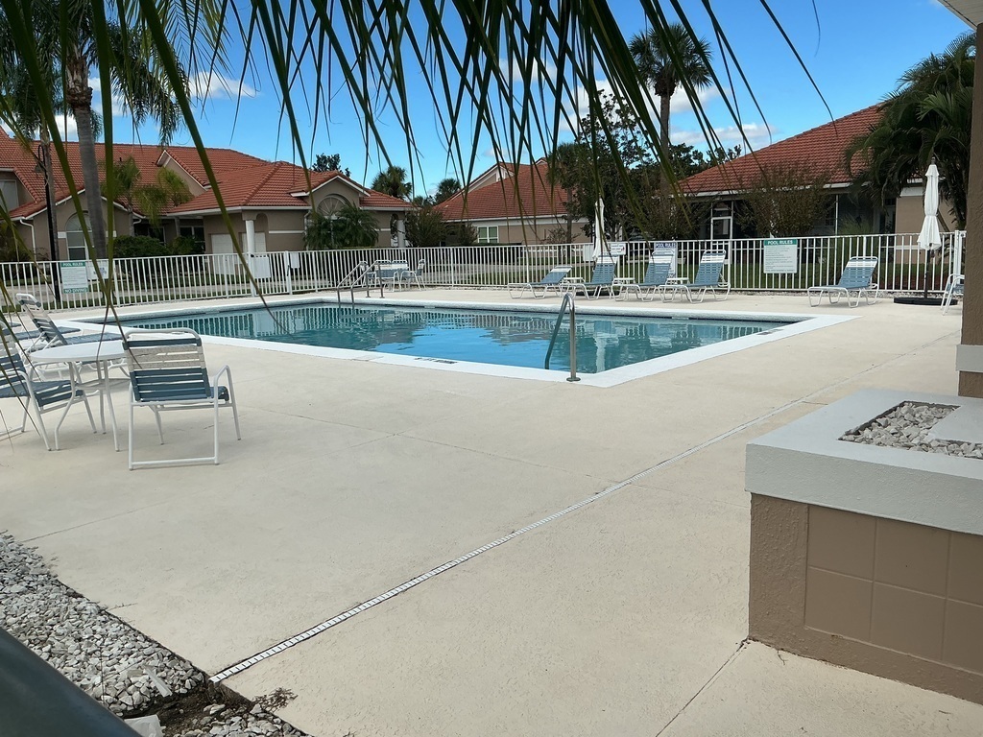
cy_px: 368
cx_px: 492
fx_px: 824
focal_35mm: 29
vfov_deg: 48.2
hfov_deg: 61.7
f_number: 1.8
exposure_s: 1/2538
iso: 25
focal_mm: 3
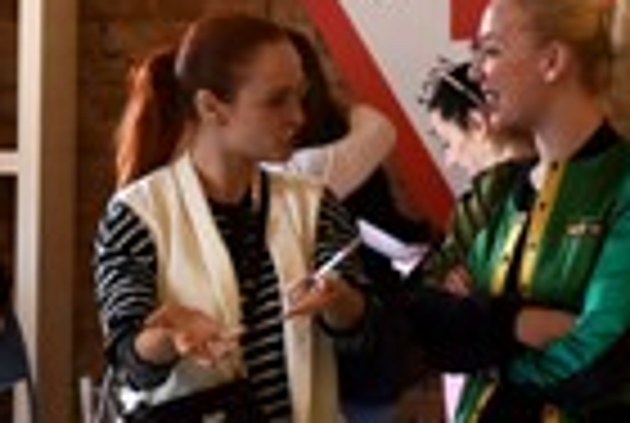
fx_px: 4507
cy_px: 284
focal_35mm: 257
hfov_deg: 8.0
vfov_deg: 5.4
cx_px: 234
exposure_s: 1/100
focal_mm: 45
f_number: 2.8
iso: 1000
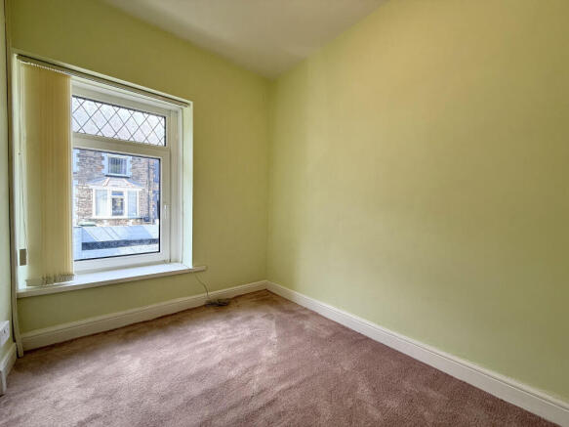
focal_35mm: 14
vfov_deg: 85.7
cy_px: 214
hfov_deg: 102.1
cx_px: 284
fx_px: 230
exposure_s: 1/134
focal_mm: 2.22
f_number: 2.2
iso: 64
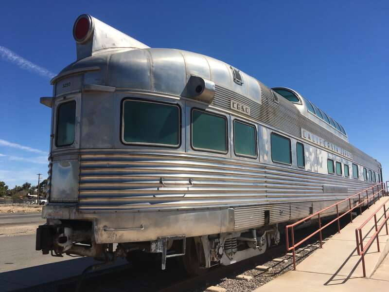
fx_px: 326
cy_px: 146
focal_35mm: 29
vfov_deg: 48.2
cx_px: 194
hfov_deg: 61.7
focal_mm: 4.15
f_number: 2.2
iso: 25
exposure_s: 1/3077
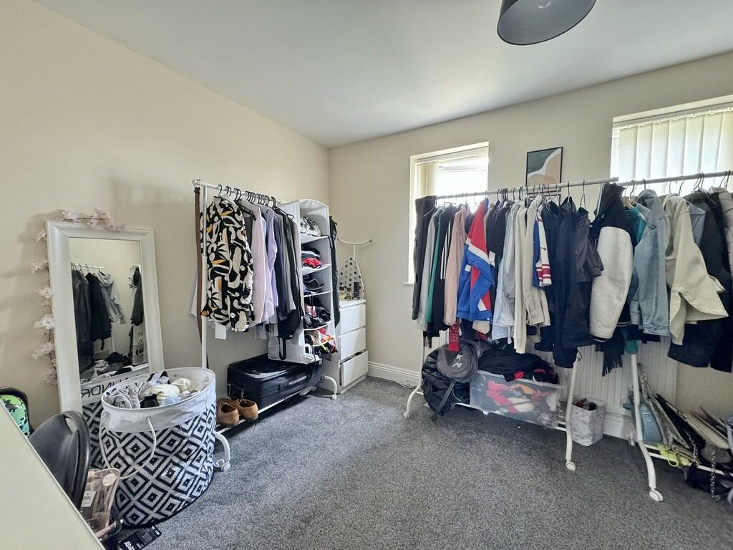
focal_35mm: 14
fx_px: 296
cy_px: 275
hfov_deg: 102.1
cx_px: 366
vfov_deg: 85.7
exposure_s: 1/100
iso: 320
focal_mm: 2.22
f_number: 2.2
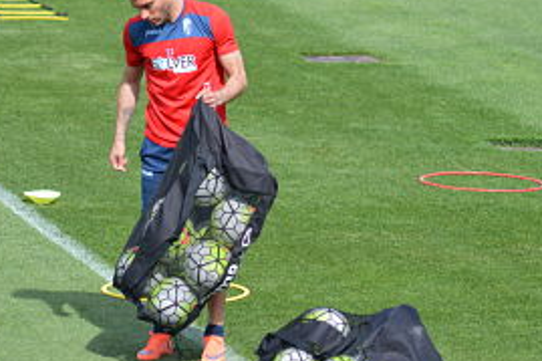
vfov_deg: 4.1
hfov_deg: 6.2
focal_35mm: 334
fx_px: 5025
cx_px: 278
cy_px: 141
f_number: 5
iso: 400
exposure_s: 1/1600
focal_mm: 150
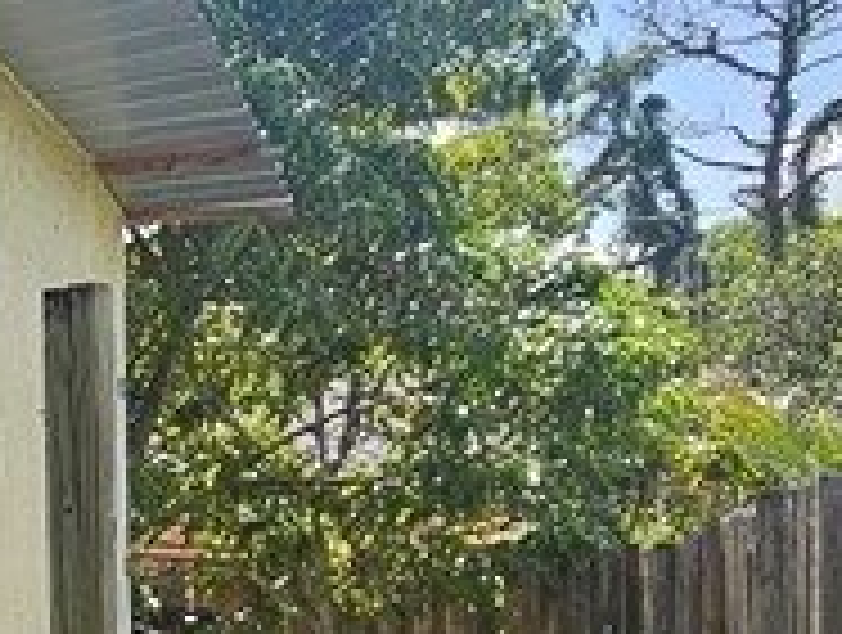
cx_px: -698
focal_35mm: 71
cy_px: 692
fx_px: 1730
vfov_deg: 19.9
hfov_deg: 19.7
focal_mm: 2.2
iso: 50
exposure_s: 1/1468
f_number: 2.2
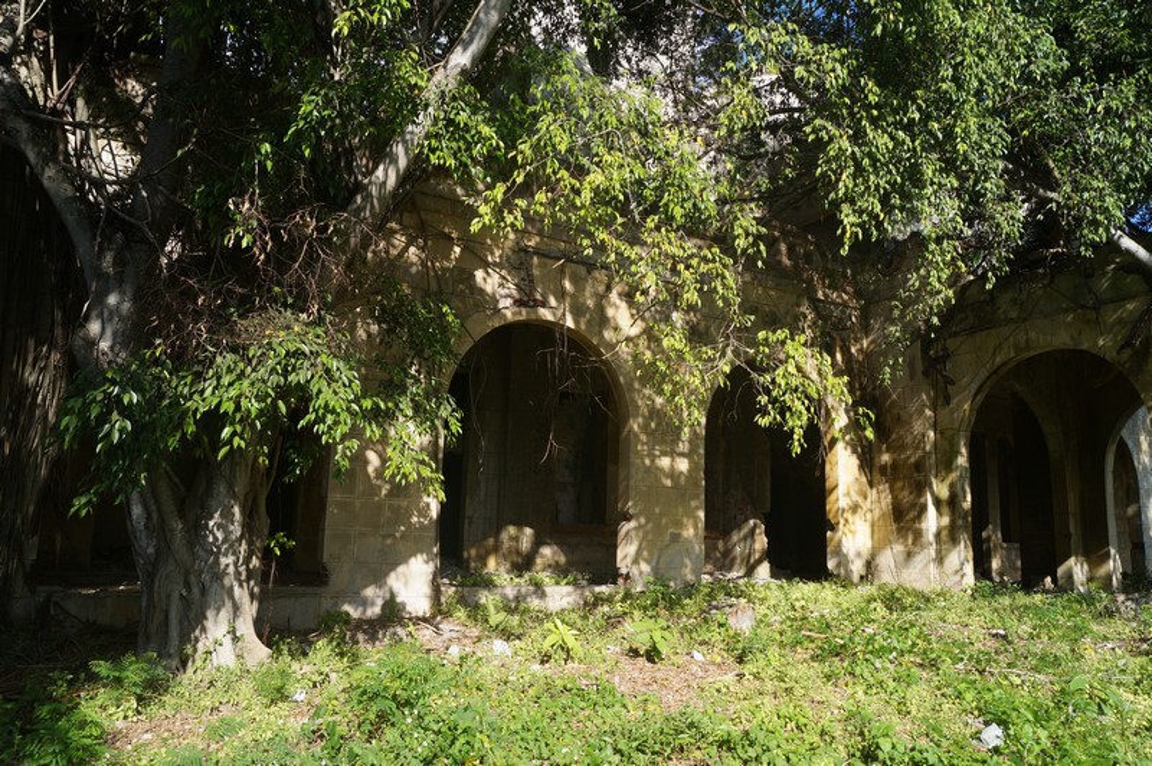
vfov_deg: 47.9
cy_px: 383
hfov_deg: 67.4
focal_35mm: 27
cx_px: 576
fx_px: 863
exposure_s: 1/200
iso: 100
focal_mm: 18
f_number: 7.1
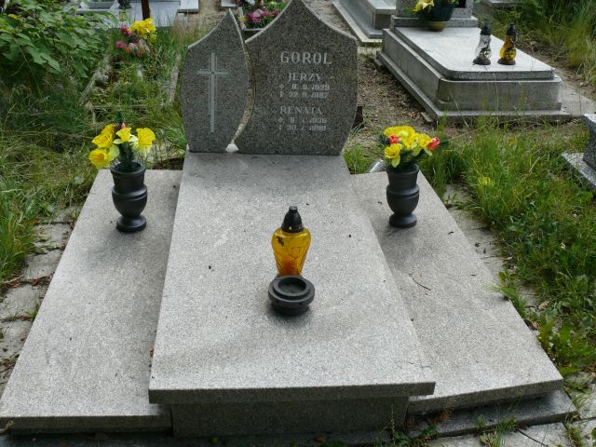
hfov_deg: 52.6
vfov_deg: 40.7
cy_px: 224
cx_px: 298
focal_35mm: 35
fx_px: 603
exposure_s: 1/250
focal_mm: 7.4
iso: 100
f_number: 5
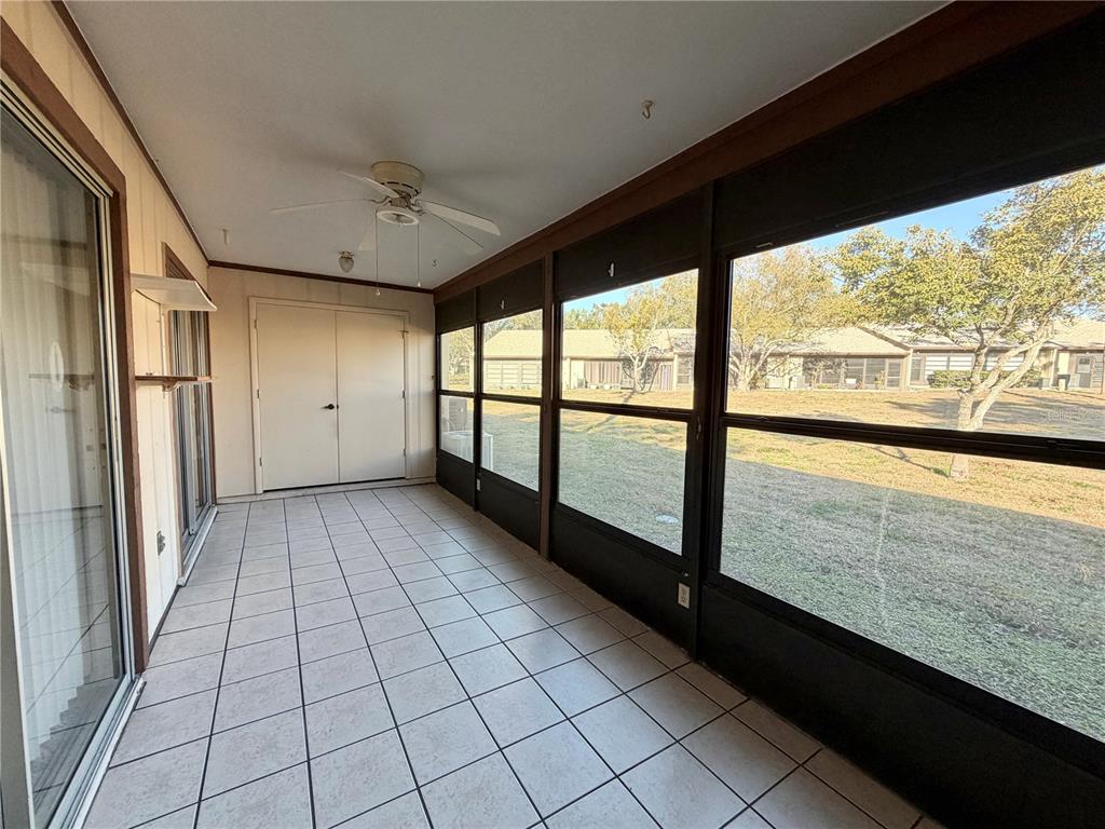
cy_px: 414
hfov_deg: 102.1
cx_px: 552
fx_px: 447
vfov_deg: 85.7
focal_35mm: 14
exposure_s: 1/121
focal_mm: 2.22
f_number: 2.2
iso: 80
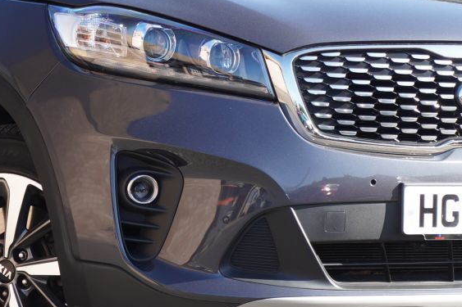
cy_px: 79
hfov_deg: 9.7
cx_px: 126
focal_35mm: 213
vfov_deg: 6.4
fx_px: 2733
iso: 200
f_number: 5.6
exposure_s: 1/100
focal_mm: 50
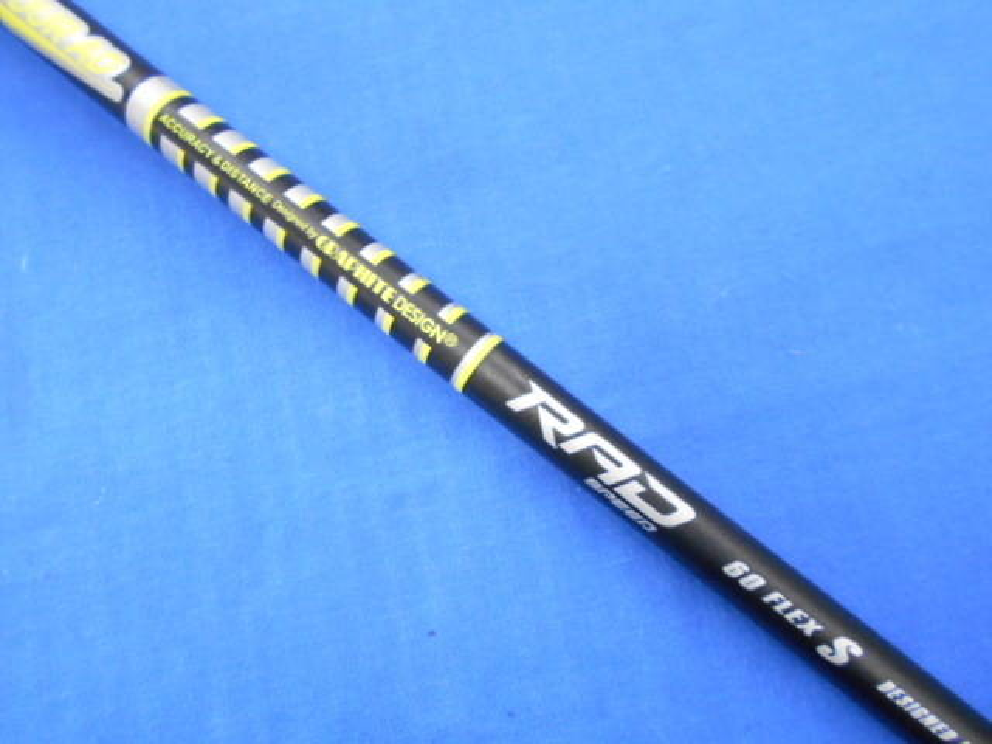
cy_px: 372
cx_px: 496
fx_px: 745
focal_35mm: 26
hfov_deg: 67.3
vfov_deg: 53.1
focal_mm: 4.6
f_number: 3.2
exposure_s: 1/30
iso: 360
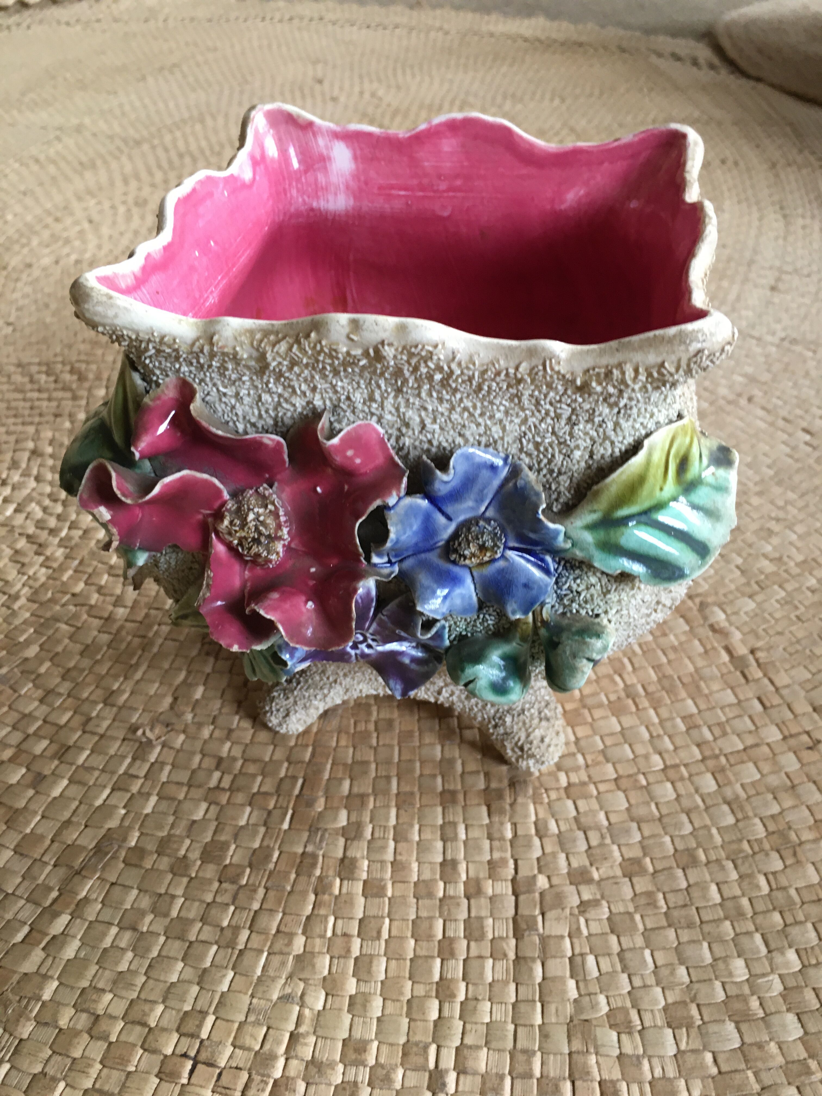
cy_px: 548
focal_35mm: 29
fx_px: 918
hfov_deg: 48.2
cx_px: 411
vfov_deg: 61.7
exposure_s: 1/33
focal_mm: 4.15
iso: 125
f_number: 2.2
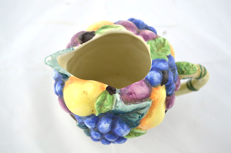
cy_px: 76
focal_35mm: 36
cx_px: 116
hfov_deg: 53.2
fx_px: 231
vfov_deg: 36.8
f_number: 4.5
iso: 400
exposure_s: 1/80
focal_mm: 24
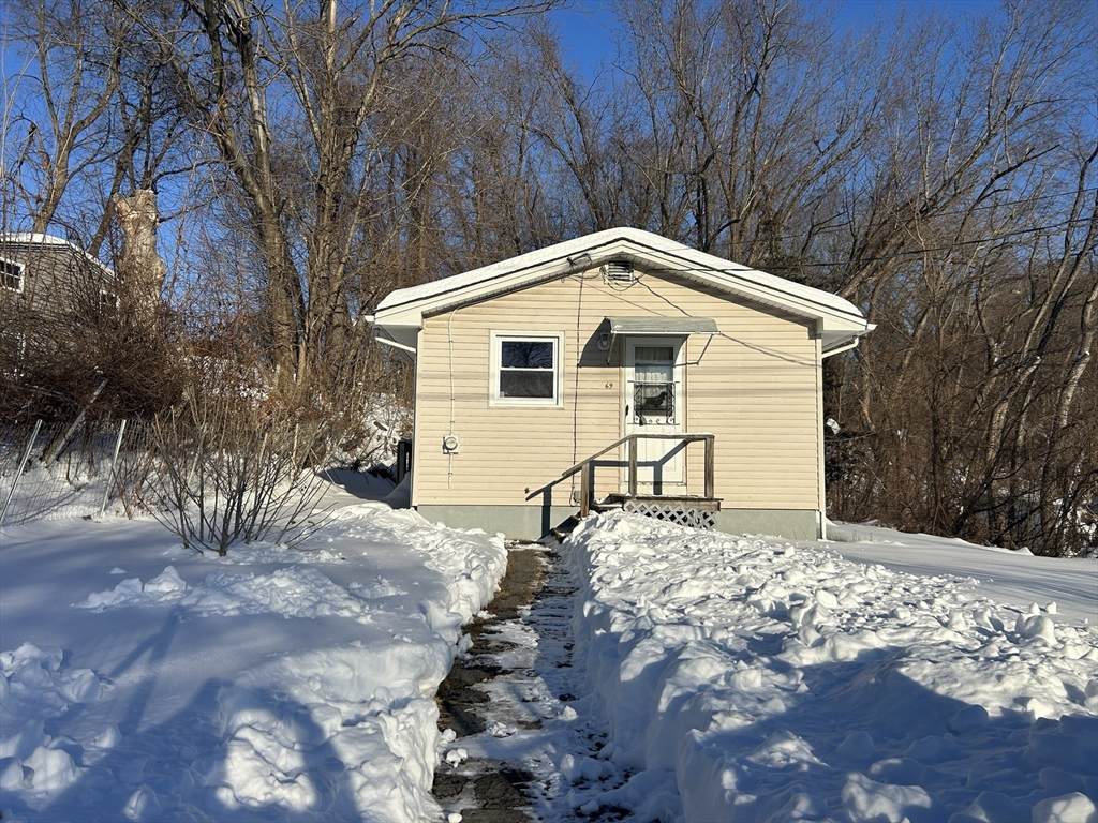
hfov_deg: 67.3
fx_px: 825
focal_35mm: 26
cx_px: 549
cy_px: 412
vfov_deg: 53.1
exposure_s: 1/7463
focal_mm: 5.7
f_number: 1.5
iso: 50
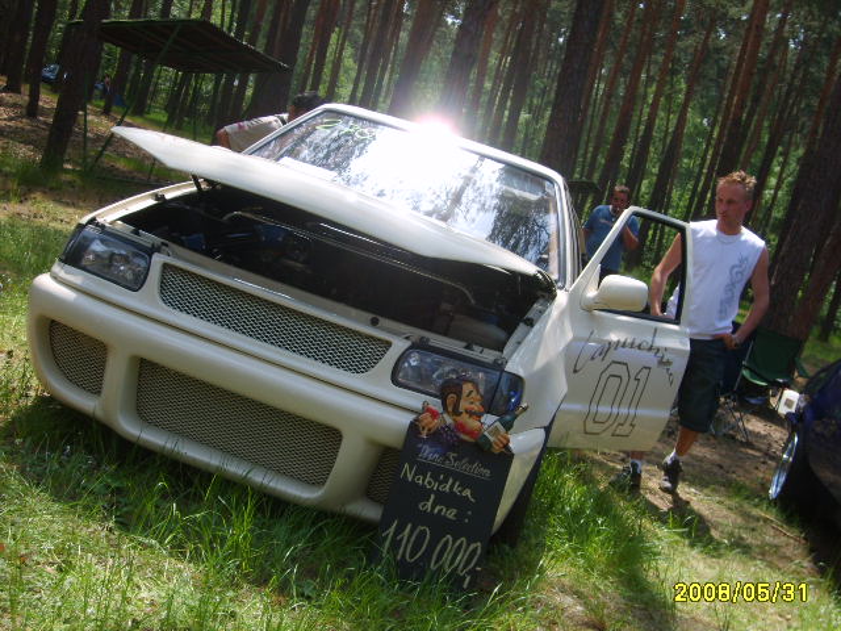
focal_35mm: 43
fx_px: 1045
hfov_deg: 43.9
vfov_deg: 33.6
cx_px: 420
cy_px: 316
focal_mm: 7.2
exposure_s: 1/350
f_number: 3
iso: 50
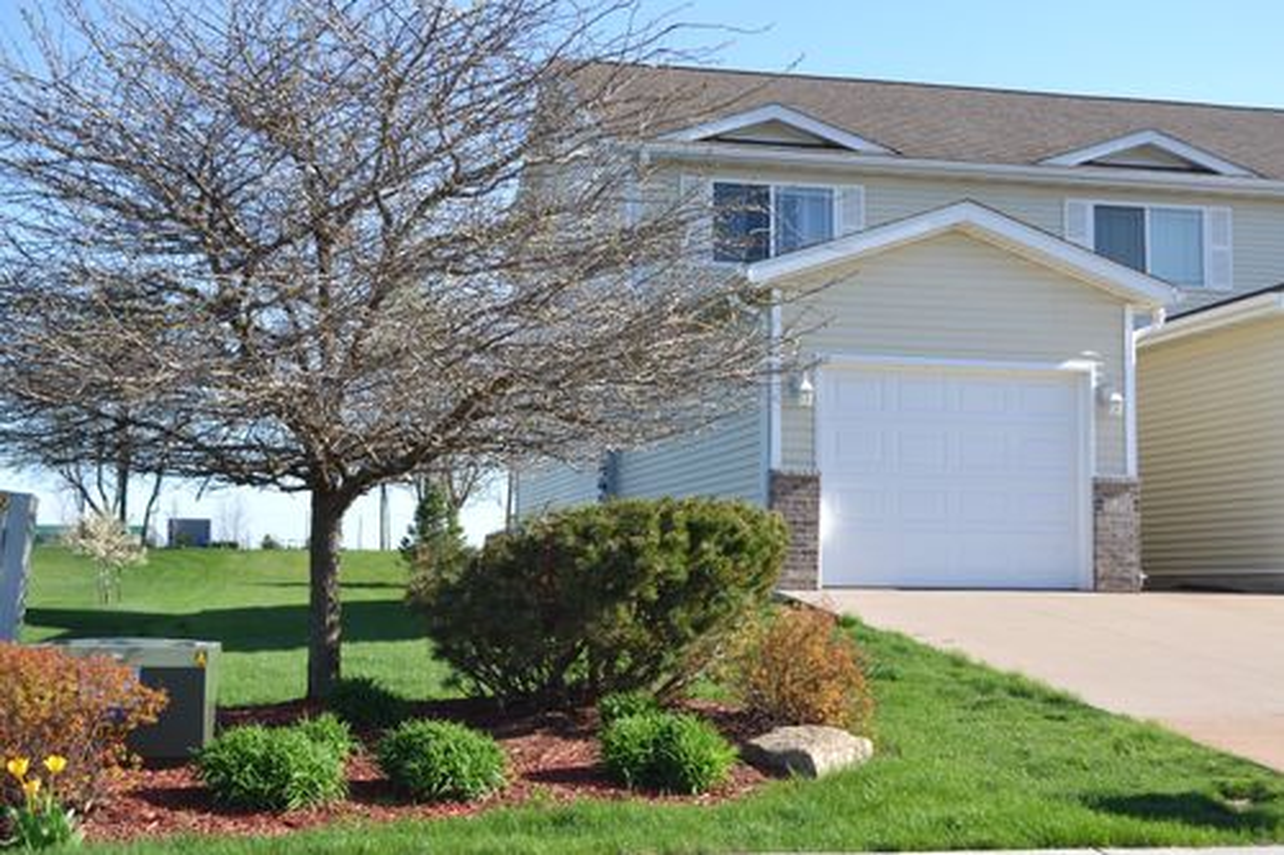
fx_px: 1818
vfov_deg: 26.5
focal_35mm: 51
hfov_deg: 38.9
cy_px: 428
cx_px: 642
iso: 100
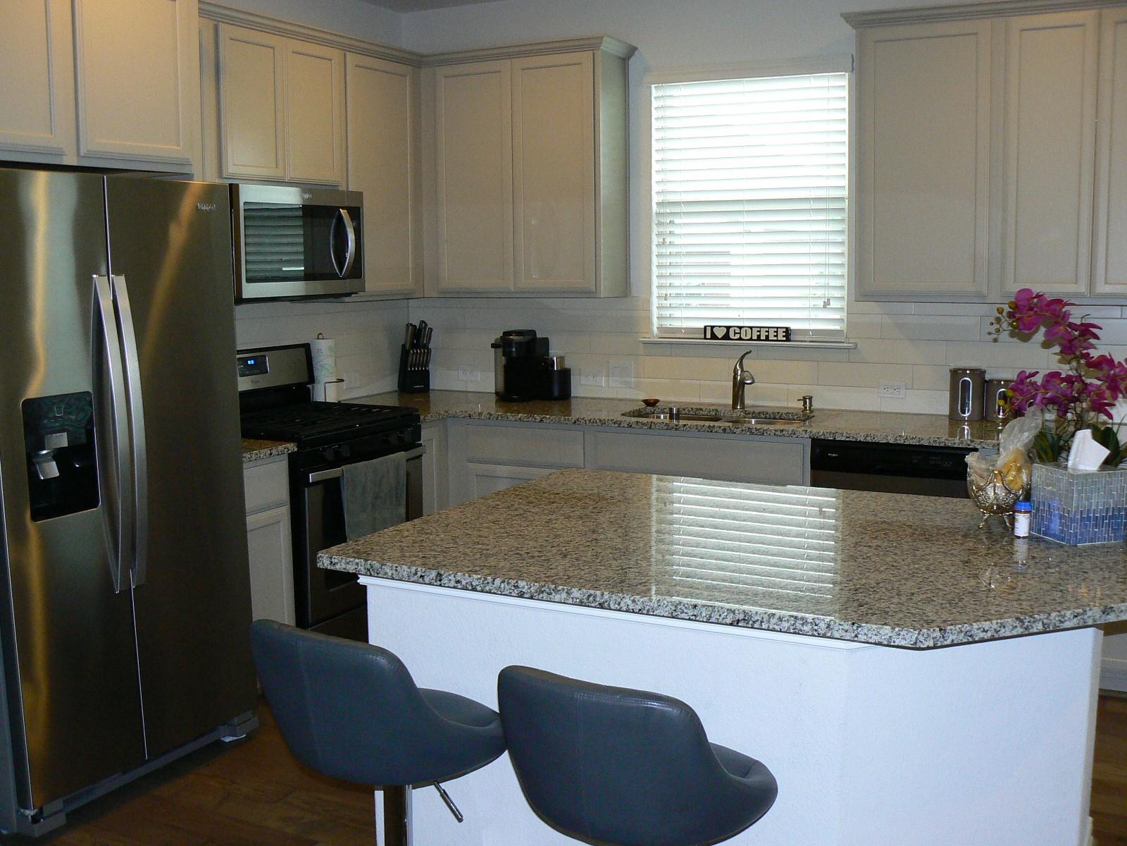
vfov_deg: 39.7
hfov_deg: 51.4
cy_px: 423
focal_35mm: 36
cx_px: 564
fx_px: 1172
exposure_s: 1/30
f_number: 3.6
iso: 200
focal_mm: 6
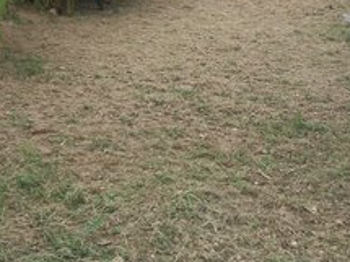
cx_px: 200
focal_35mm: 67
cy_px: 20
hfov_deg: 28.9
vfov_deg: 21.4
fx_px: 677
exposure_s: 1/200
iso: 80
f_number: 2.9
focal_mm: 5.7
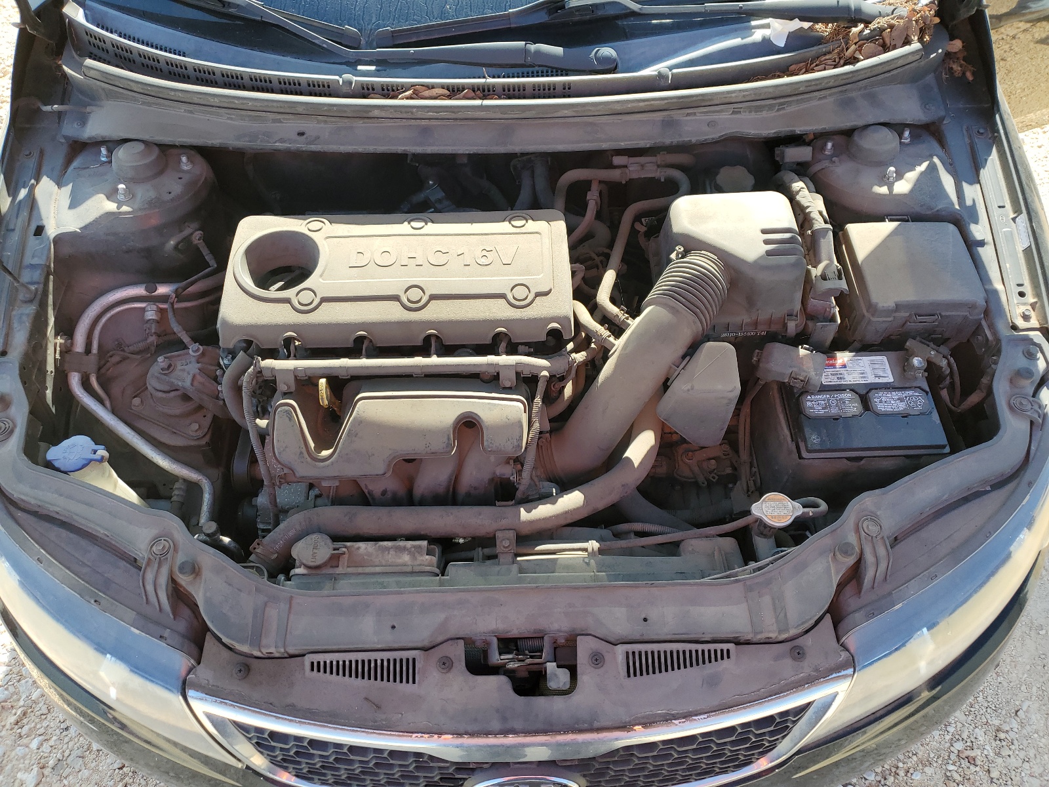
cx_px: 524
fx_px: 788
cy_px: 394
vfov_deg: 53.1
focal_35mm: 26
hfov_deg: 67.3
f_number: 1.5
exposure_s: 1/500
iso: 50
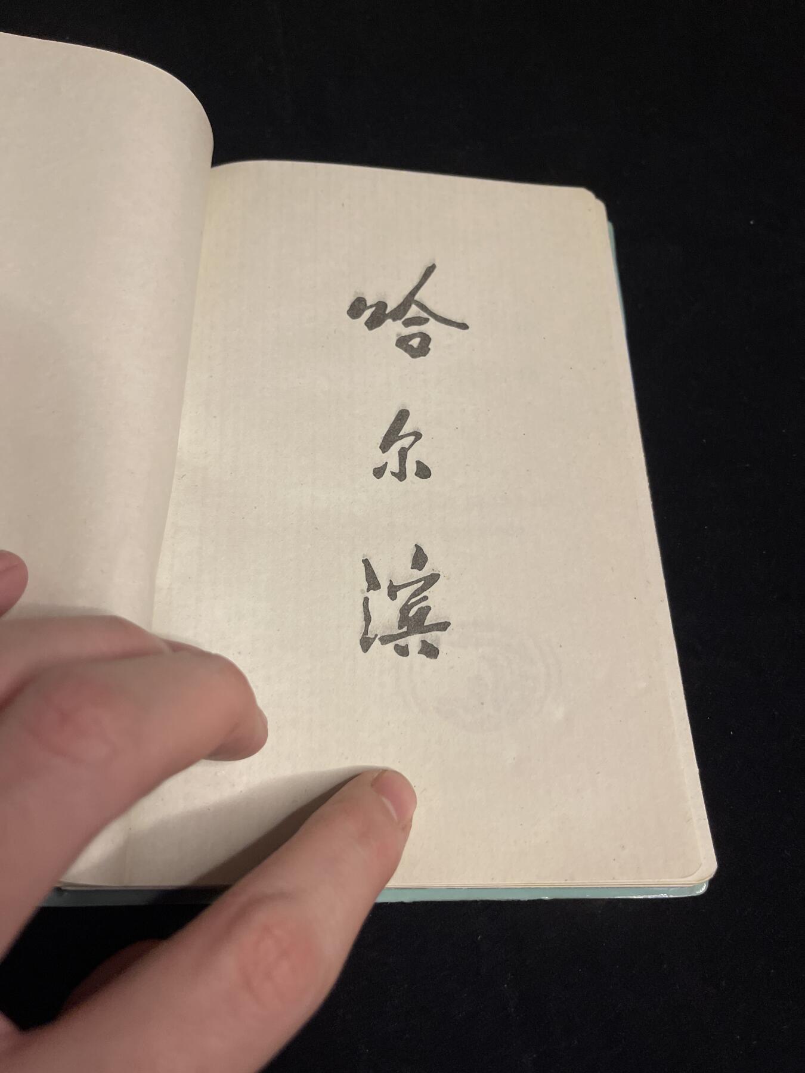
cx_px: 402
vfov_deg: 67.3
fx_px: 806
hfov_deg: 53.1
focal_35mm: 26
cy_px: 536
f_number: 1.6
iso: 200
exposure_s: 1/60
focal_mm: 5.1
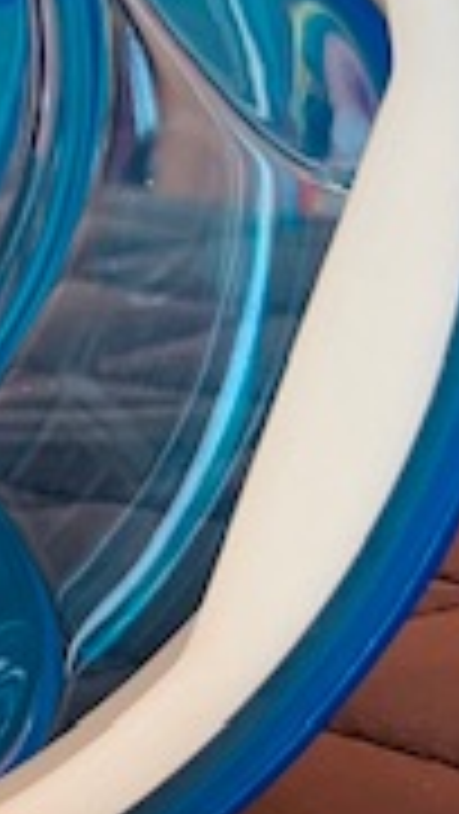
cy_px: 171
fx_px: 2161
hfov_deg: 10.8
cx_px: -531
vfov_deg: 21.1
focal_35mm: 100
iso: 200
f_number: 1.6
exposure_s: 1/60
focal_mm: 5.1
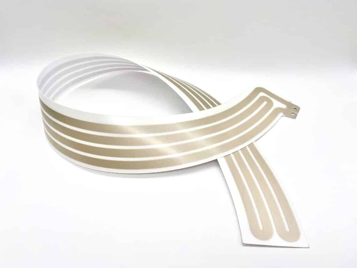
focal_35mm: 26
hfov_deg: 67.3
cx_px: 178
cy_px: 134
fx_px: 268
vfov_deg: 53.1
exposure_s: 1/927
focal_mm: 4.25
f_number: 1.8
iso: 32
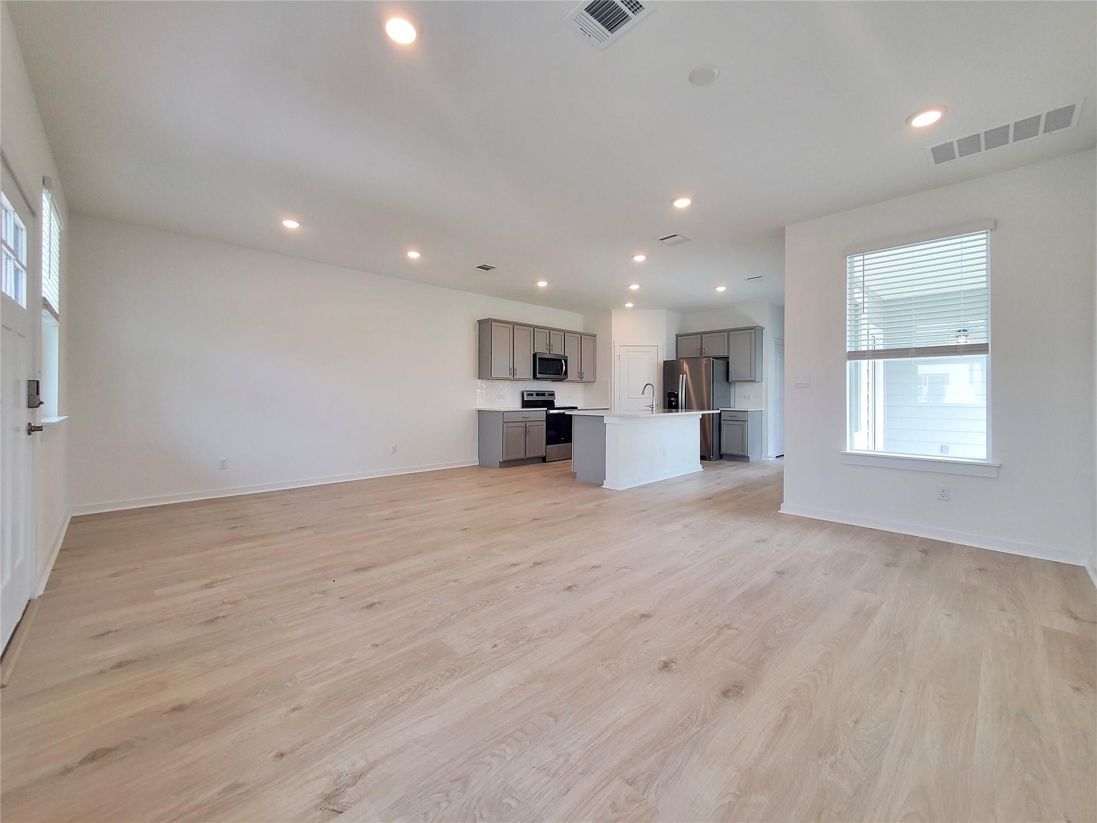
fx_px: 412
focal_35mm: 13
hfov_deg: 106.2
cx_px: 548
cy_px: 412
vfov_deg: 89.9
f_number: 2.2
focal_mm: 1.8
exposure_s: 1/60
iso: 64
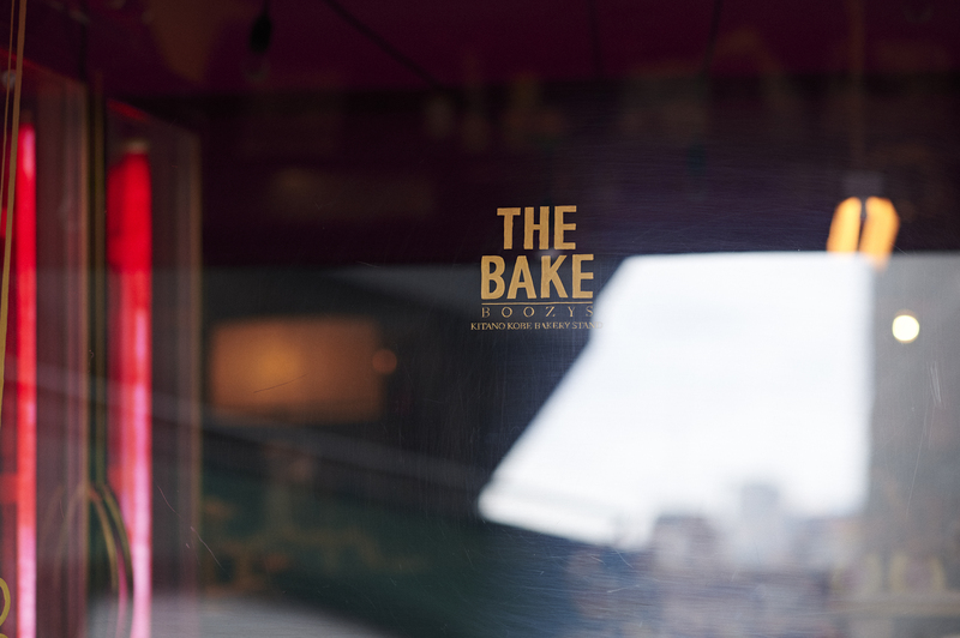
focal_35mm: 85
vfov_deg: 16.0
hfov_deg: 23.9
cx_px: 480
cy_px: 319
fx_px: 2265
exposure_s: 1/320
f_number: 2.5
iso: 200
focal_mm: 85
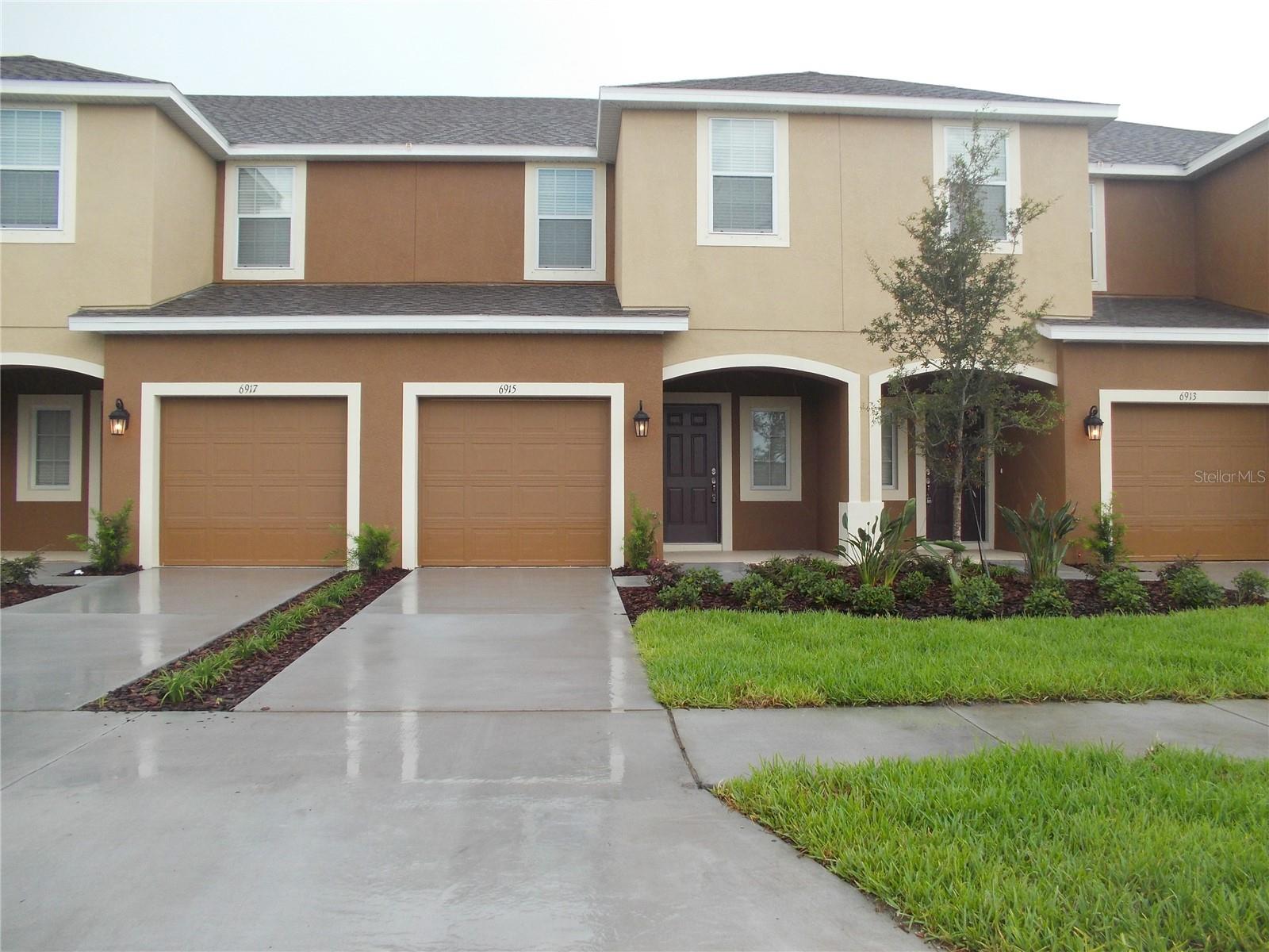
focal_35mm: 29
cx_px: 634
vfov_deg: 48.2
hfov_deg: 61.7
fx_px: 1063
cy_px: 476
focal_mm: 4.1
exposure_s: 1/160
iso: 80
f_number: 3.3
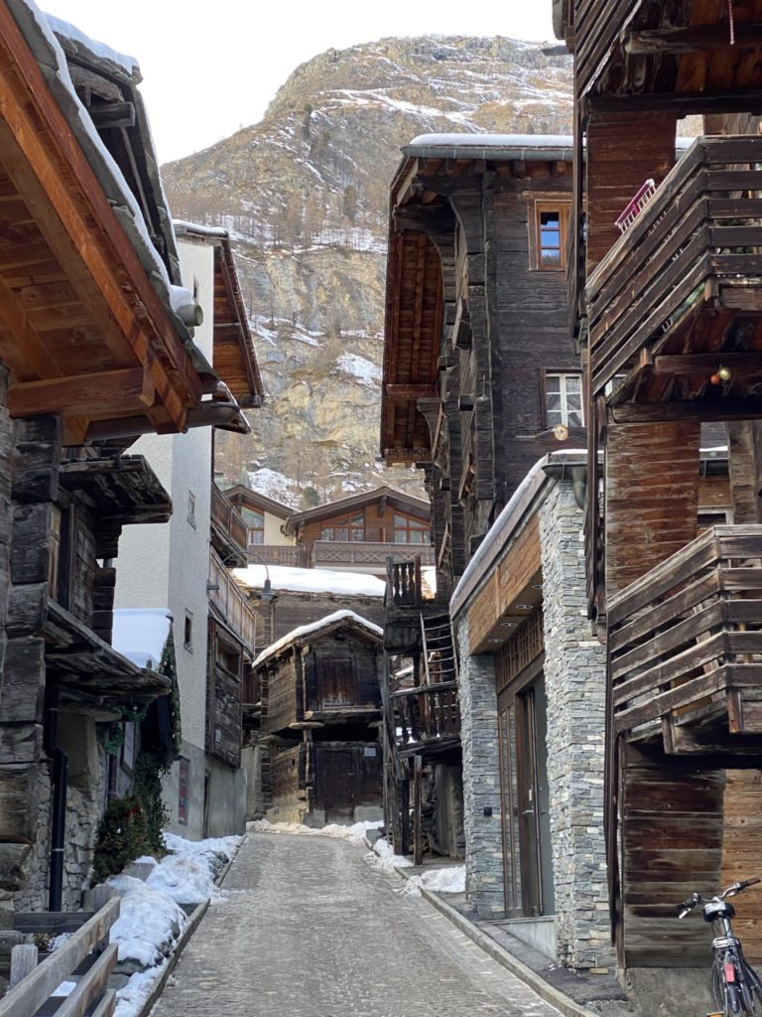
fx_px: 1526
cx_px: 381
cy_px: 508
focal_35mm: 52
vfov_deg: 36.8
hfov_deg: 28.0
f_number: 2
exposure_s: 1/122
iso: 64
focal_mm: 6
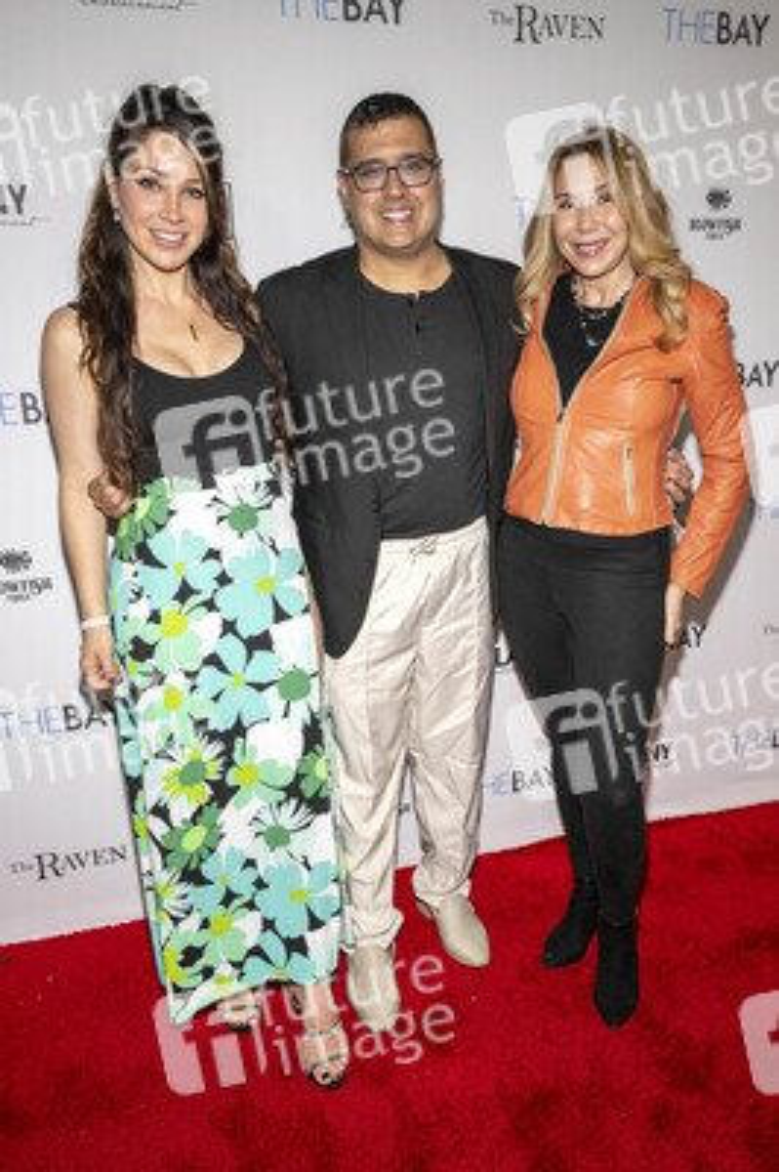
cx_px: 390
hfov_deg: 48.7
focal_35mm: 26
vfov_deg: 68.4
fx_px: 862
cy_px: 586
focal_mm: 26.5
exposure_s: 1/200
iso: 800
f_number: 5.6
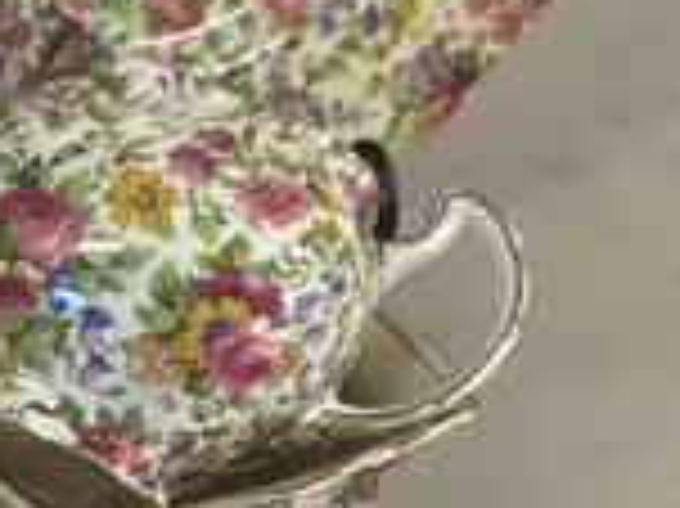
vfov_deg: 8.7
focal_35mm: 163
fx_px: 3199
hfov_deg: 11.5
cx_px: -414
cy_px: 908
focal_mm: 6.86
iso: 200
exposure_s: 1/100
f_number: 1.78
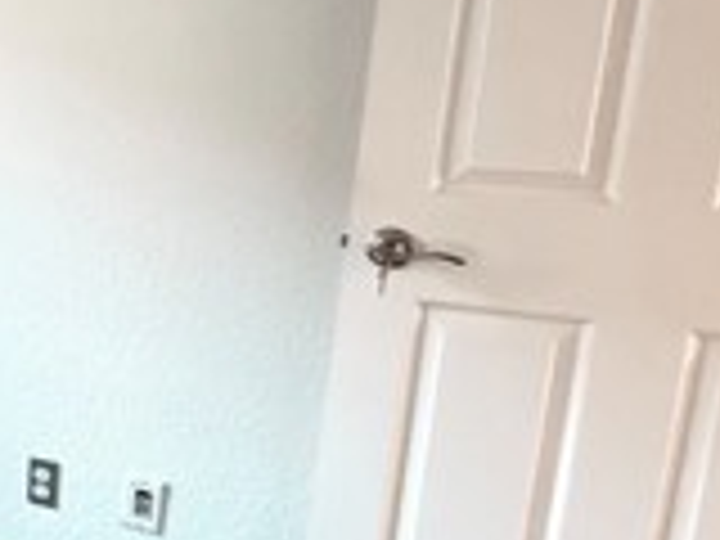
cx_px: -486
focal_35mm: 56
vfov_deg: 26.1
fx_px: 1165
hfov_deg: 23.3
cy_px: 288
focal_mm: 2.22
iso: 800
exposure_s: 1/60
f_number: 2.2
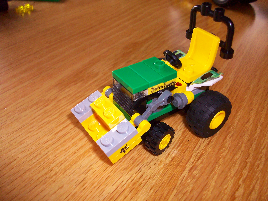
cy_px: 100
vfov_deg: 41.8
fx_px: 263
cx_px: 134
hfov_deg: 54.0
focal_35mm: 34
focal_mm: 5.7
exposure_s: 1/60
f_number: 2.8
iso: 160
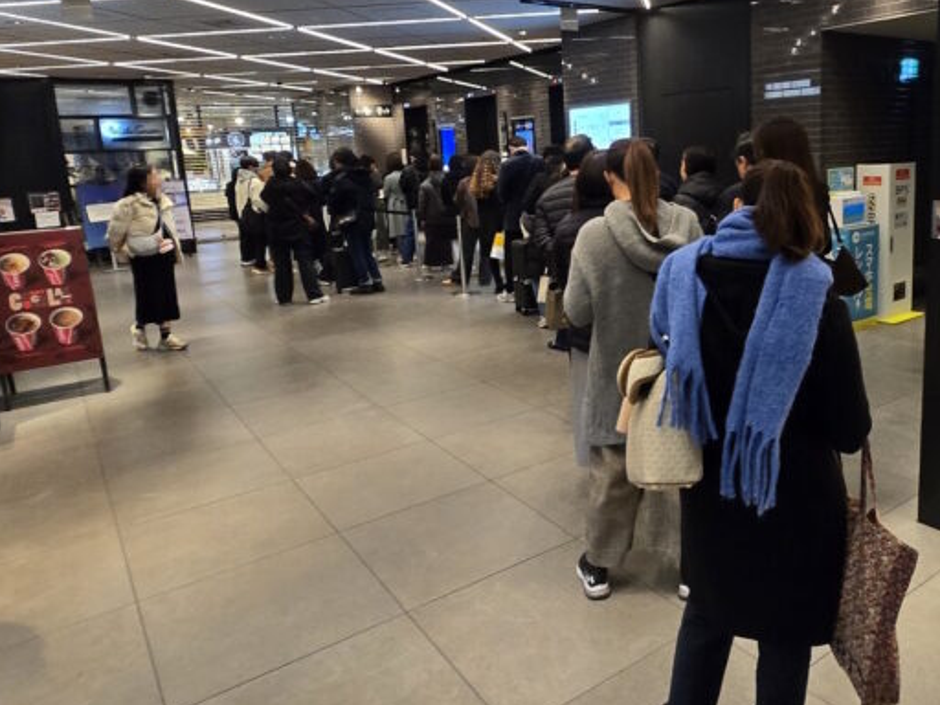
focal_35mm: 26
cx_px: 617
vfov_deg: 52.9
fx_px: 706
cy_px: 303
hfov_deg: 65.7
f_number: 2.2
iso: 200
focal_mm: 1.7
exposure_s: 1/50
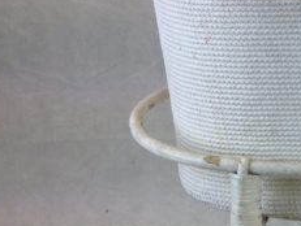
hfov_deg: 15.7
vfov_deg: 12.7
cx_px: 442
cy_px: 221
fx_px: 1010
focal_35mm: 116
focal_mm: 4.28
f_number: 2.4
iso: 50
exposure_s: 1/120
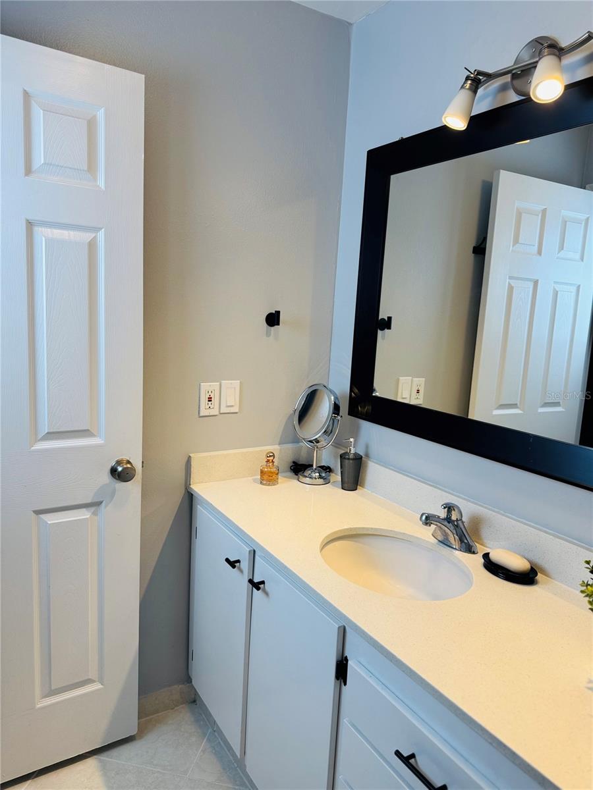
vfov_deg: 71.6
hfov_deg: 56.8
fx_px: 548
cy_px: 395
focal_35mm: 24
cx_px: 296
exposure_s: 1/166
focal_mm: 6.76
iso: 64
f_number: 1.78
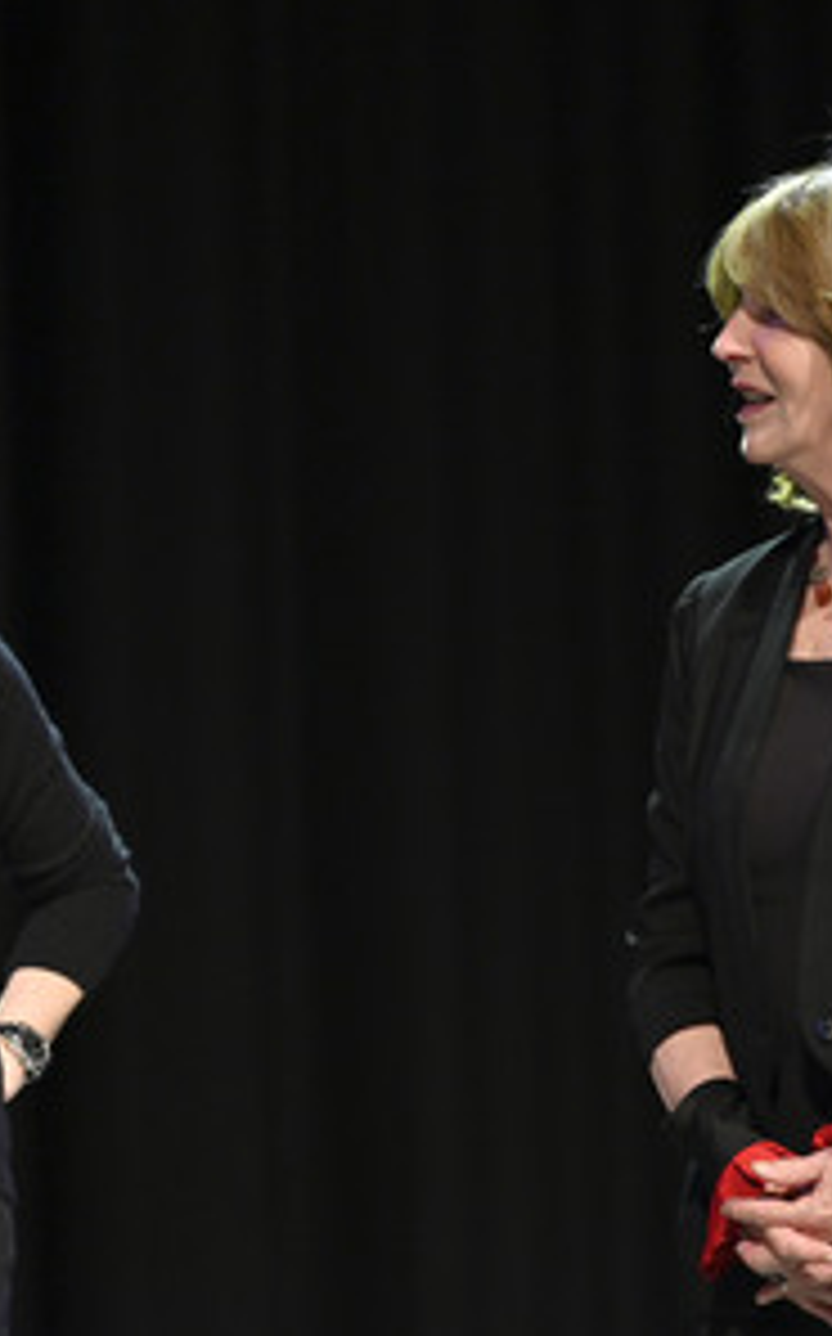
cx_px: 254
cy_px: 670
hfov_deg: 6.3
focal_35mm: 209
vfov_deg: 10.0
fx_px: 7601
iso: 1600
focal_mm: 135
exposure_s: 1/320
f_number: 2.8
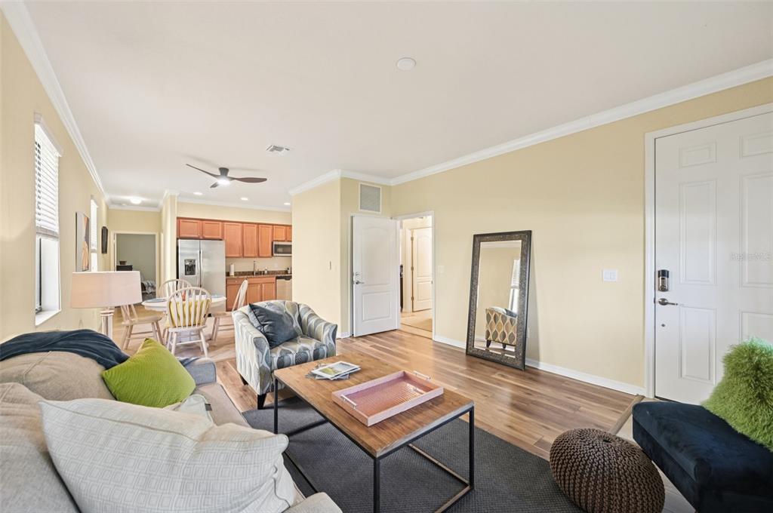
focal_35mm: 14
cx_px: 386
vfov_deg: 81.1
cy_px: 256
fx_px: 300
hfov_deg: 104.3
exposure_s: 1/10
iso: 400
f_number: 8
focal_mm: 14
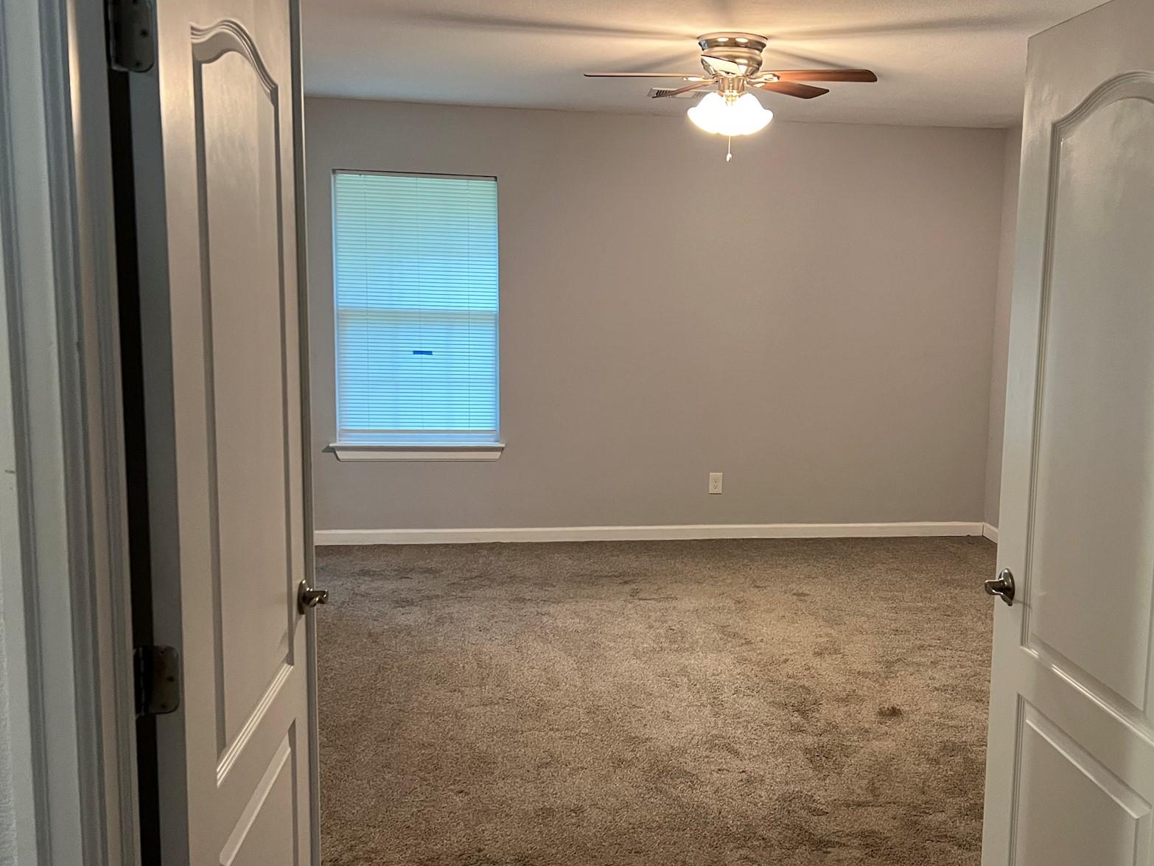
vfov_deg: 41.8
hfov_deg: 53.5
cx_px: 707
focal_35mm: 34
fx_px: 1134
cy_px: 419
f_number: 1.5
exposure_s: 1/60
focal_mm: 5.7
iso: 320
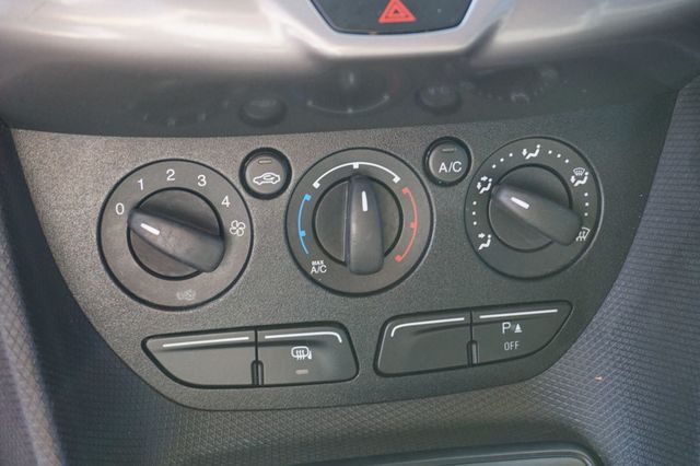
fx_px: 1020
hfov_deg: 37.9
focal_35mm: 52
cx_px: 350
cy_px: 233
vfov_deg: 25.7
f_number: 5
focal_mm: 35
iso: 640
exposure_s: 1/60
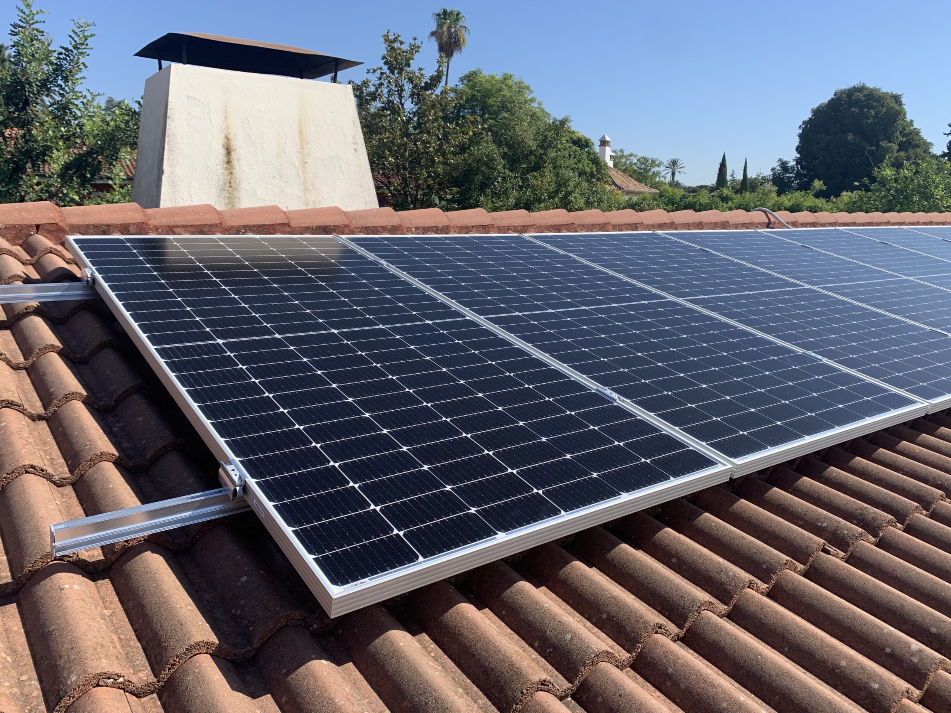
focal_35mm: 27
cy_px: 347
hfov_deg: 65.3
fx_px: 742
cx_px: 489
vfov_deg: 51.4
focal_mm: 4.25
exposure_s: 1/1779
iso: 25
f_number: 1.8
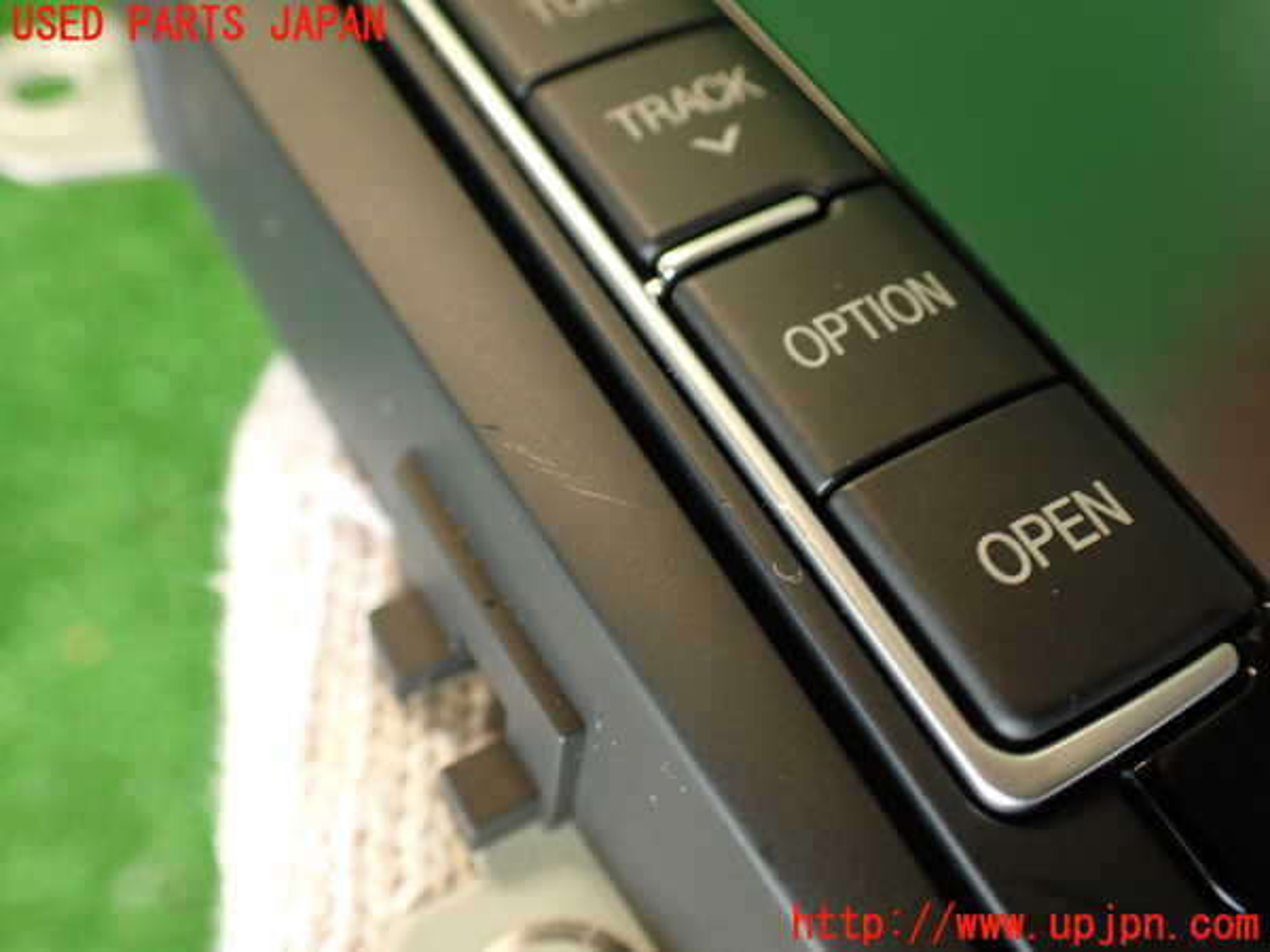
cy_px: 476
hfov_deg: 56.8
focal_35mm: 32
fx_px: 1174
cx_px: 635
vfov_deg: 44.2
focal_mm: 5.79
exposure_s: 1/30
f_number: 2.4
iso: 200
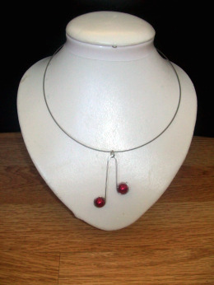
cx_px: 107
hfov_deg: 39.7
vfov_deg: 51.3
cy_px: 142
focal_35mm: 36
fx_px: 296
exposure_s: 1/60
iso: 160
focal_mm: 6
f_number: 2.7
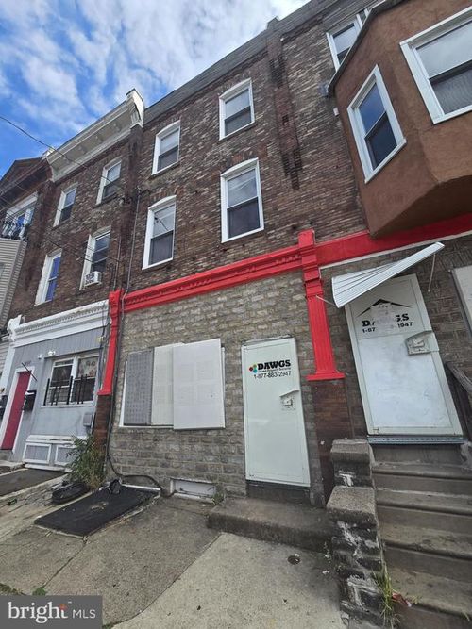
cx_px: 236
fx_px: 236
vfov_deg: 106.2
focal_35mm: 13
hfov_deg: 89.9
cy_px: 314
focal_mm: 2.2
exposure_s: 1/1276
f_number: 2.2
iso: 50
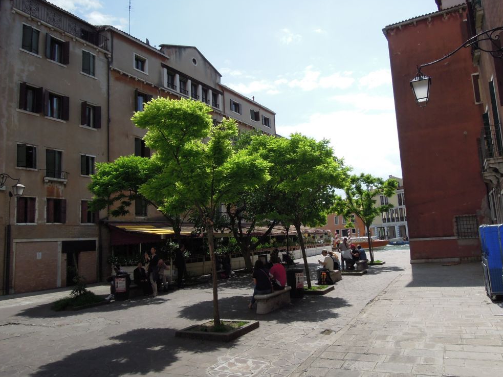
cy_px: 189
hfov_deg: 69.4
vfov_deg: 54.9
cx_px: 254
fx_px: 363
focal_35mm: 25
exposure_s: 1/1250
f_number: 4.5
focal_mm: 4.3
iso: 160
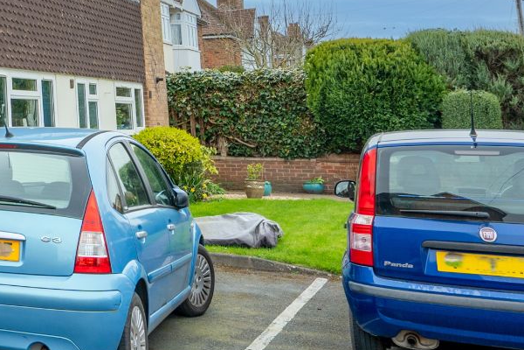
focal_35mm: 60
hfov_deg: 27.2
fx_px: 869
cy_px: -37
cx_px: -186
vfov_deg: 21.5
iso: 100
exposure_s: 1/200
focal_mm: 17.5
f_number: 7.1
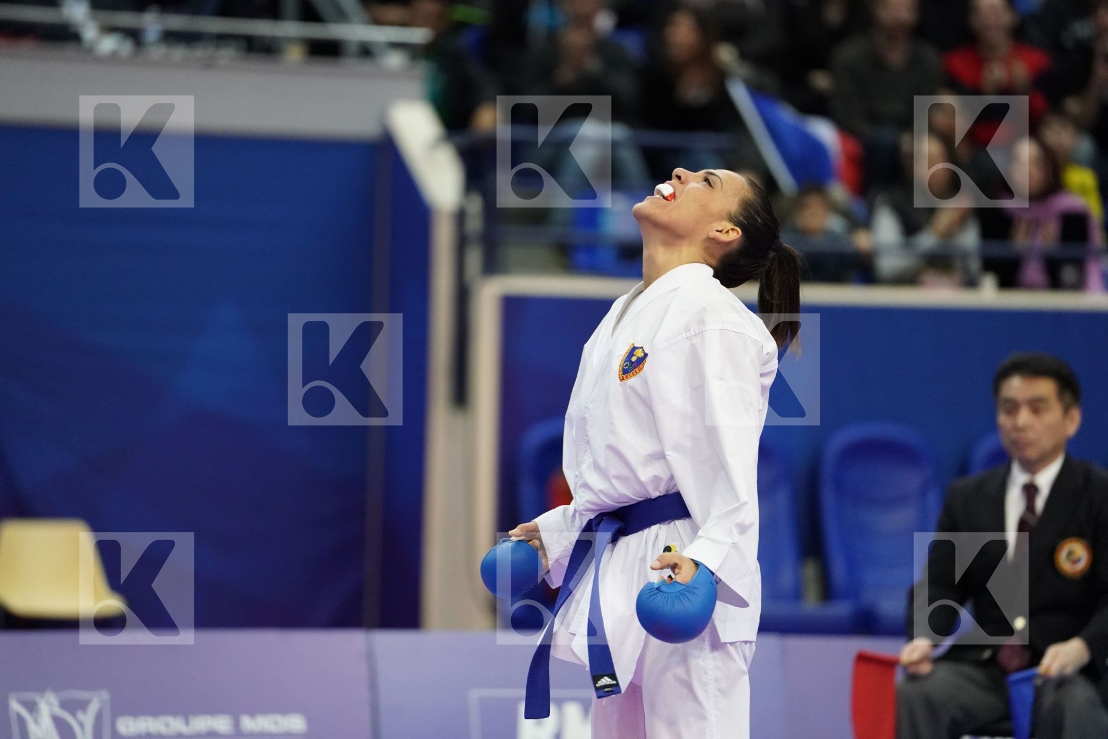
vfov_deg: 6.9
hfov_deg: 10.4
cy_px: 370
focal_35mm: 198
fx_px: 6094
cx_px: 554
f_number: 2.8
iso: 5000
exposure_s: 1/1000
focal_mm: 198
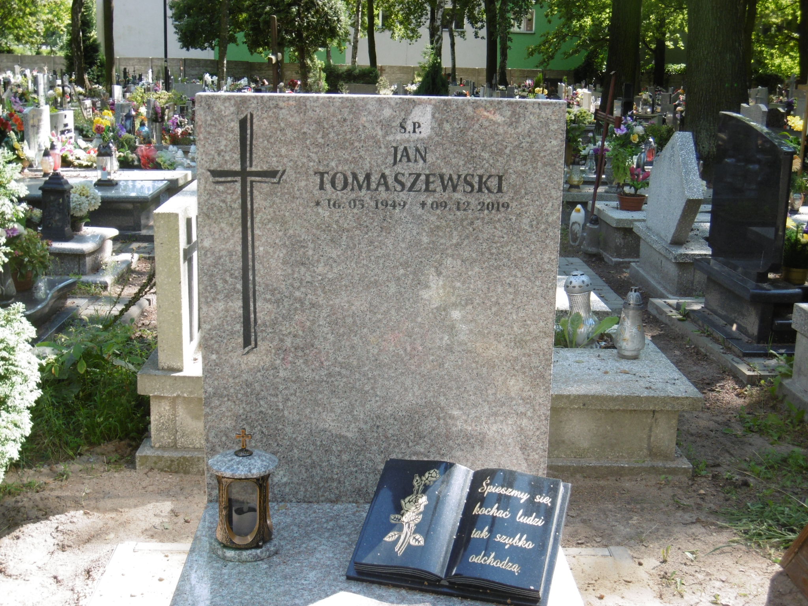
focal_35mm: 51
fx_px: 1190
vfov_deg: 28.6
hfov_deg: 37.5
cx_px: 404
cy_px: 303
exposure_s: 1/125
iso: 100
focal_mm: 9.2
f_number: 4
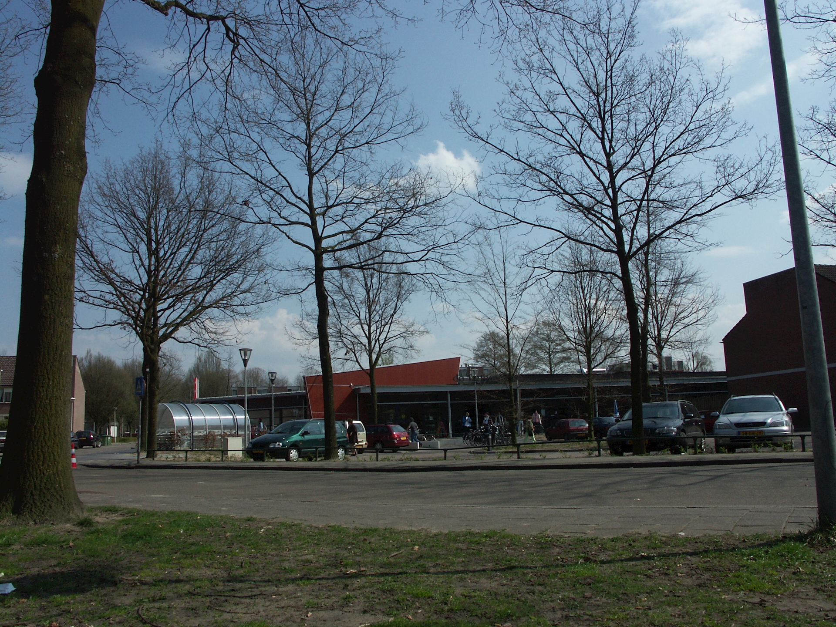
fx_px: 676
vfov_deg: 49.7
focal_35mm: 28
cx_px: 418
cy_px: 314
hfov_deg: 63.4
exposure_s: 1/640
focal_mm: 7.21
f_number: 8
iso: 100
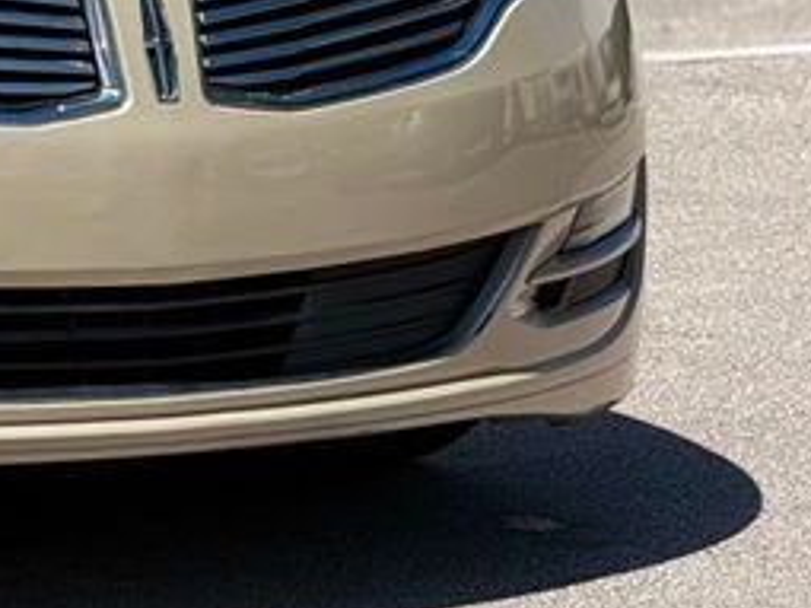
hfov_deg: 4.9
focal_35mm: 402
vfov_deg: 3.7
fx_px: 9414
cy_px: -131
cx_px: -697
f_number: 2.8
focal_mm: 16.89
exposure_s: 1/970
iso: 20
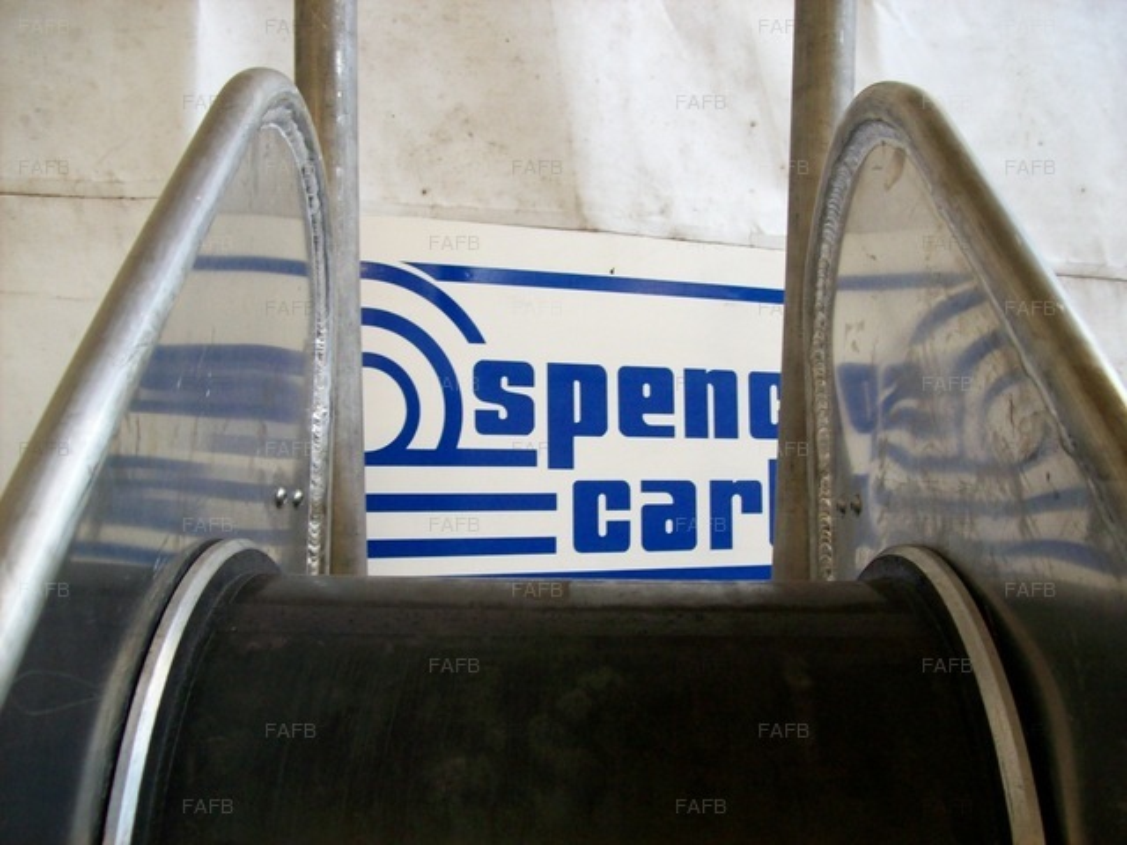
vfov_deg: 39.7
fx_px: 1172
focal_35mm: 36
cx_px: 564
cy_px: 422
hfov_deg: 51.4
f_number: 2.7
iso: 160
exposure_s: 1/14.1
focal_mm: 6
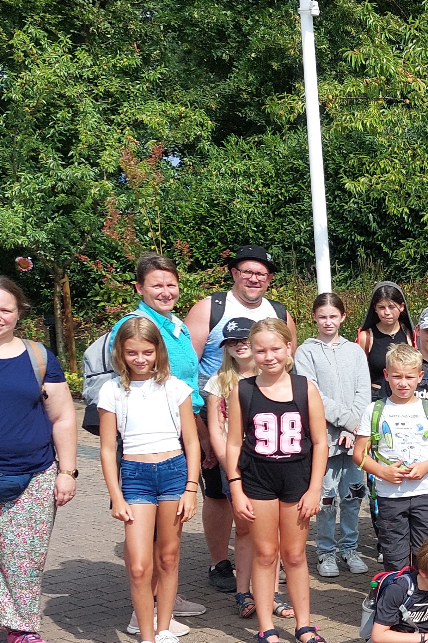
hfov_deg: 18.0
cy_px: 484
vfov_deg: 30.0
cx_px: 669
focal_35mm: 66
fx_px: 1177
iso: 25
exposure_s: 1/871
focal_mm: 5.23
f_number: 1.8
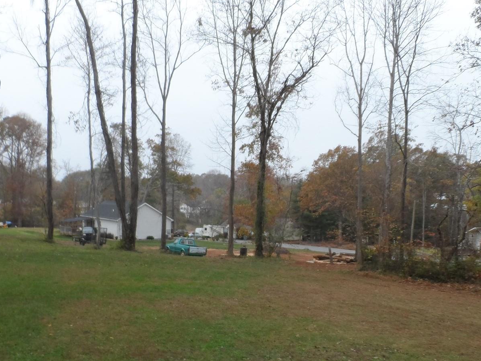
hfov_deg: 45.8
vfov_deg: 34.6
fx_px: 570
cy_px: 255
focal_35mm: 41
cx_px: 251
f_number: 3.2
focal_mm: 4
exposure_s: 1/180
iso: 80
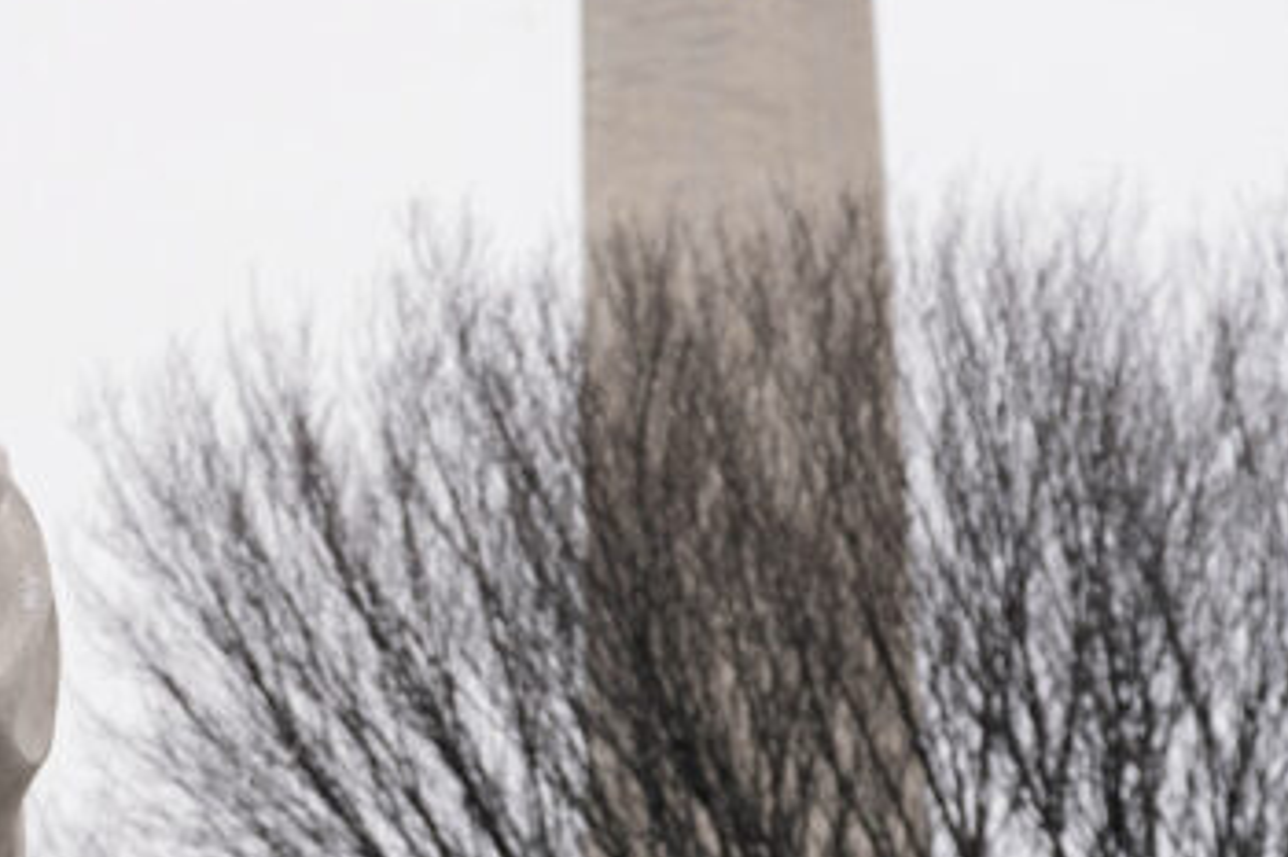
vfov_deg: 2.8
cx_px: -188
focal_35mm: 492
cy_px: 348
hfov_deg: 4.2
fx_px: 17594
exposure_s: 1/400
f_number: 6.3
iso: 640
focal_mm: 168
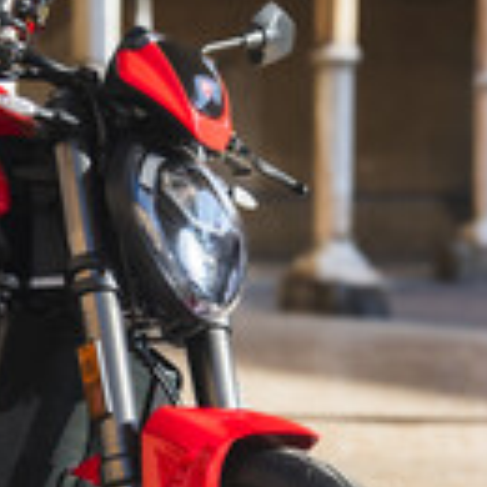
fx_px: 2228
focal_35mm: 140
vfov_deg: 12.4
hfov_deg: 12.4
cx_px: 112
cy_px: 406
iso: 100
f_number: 2
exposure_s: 1/1600
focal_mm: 43
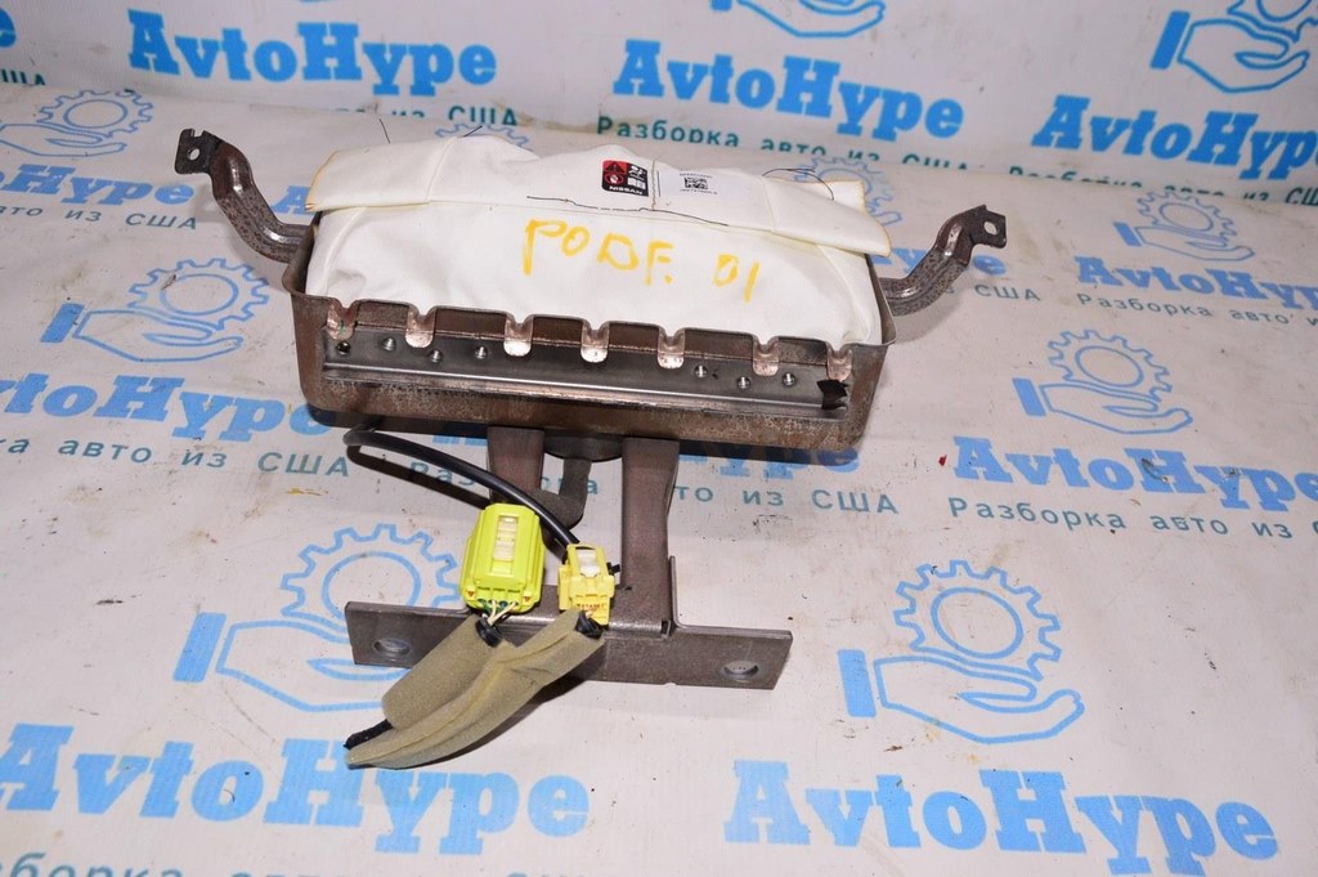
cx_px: 659
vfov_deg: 43.5
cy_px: 438
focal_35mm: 30
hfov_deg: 62.0
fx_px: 1097
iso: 1600
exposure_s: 1/200
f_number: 8
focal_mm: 20
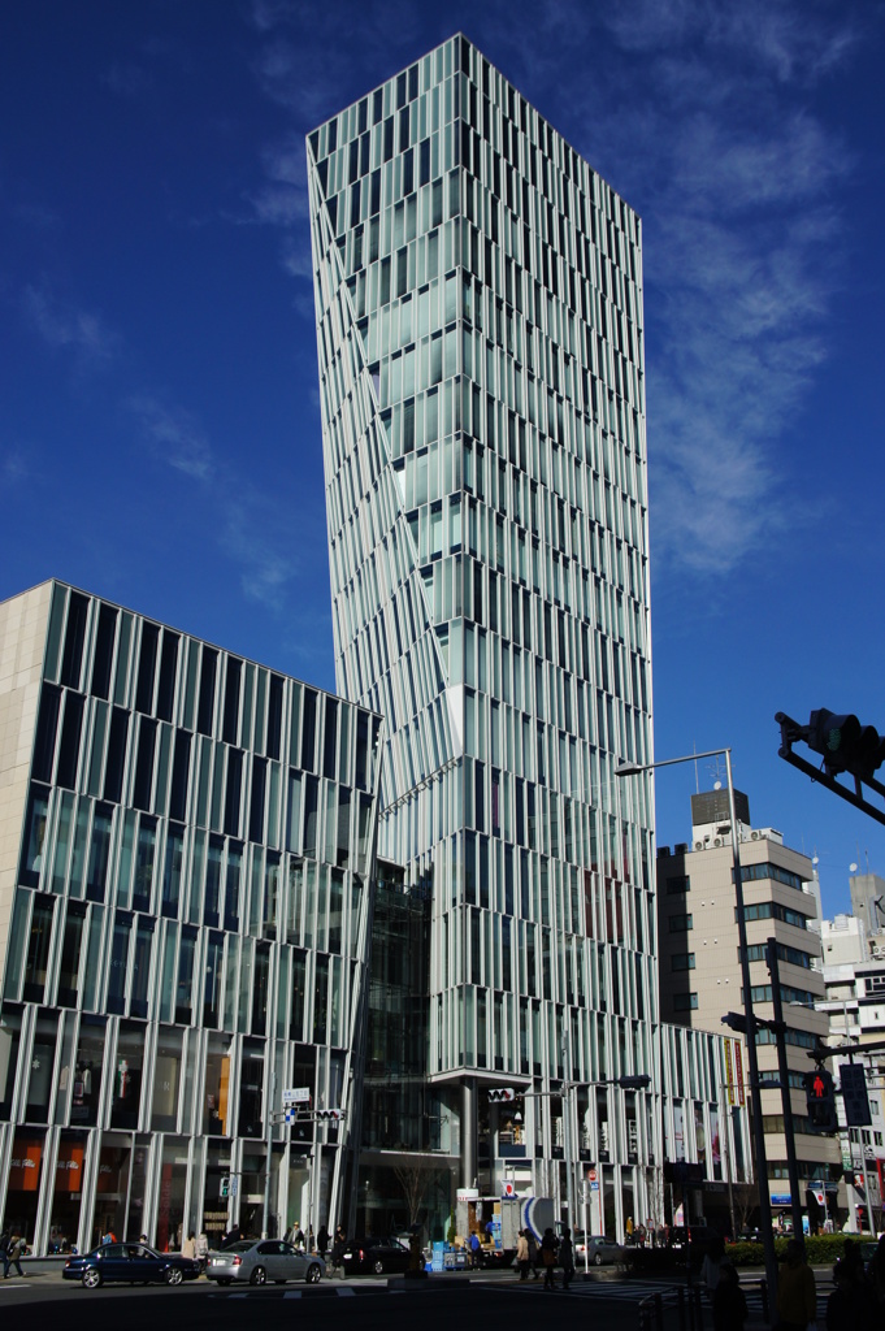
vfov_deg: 55.1
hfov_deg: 38.3
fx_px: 1274
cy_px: 666
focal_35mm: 34
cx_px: 442
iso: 200
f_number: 7.1
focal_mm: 23
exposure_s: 1/1250
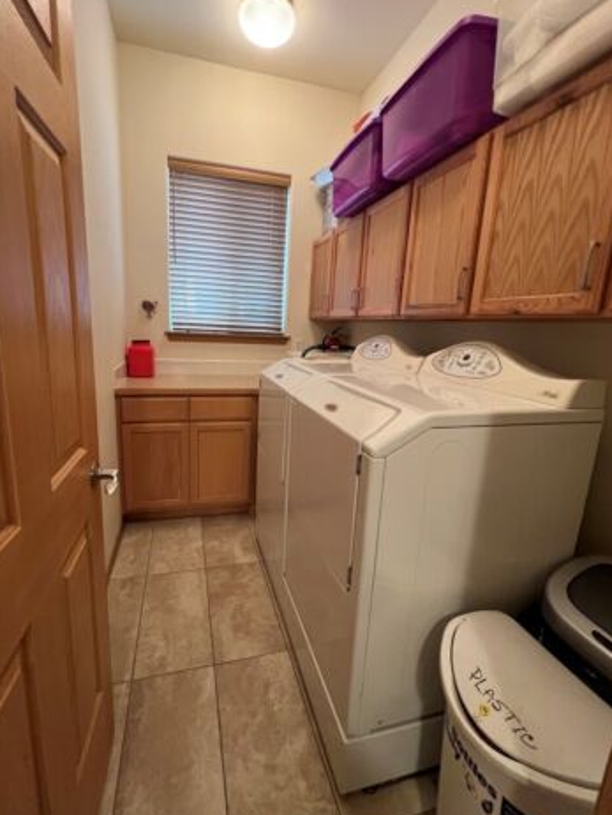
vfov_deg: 98.1
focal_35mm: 15
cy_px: 405
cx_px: 291
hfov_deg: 81.7
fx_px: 353
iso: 500
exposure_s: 1/60
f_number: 1.8
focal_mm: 1.57
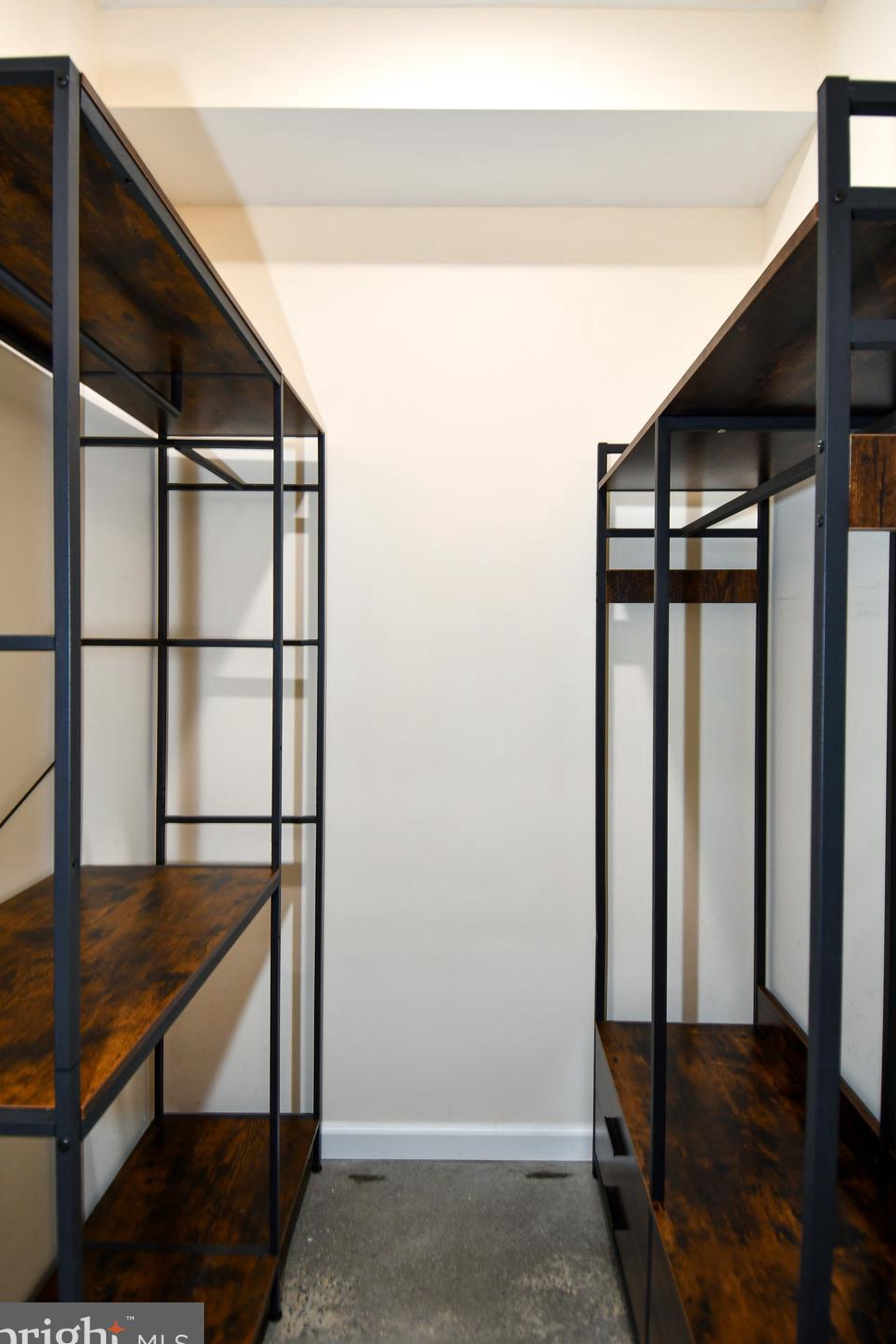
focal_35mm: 19
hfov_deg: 64.6
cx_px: 446
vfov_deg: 86.9
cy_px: 669
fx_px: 709
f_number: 4
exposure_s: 1/60
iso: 400
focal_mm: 12
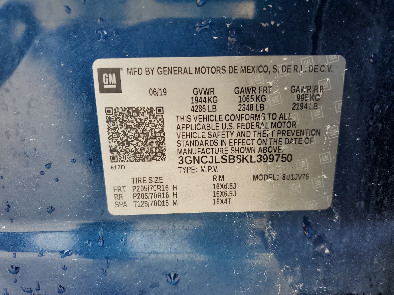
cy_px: 148
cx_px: 197
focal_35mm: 26
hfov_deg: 67.3
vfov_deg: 53.1
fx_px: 296
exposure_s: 1/149
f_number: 1.5
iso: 50
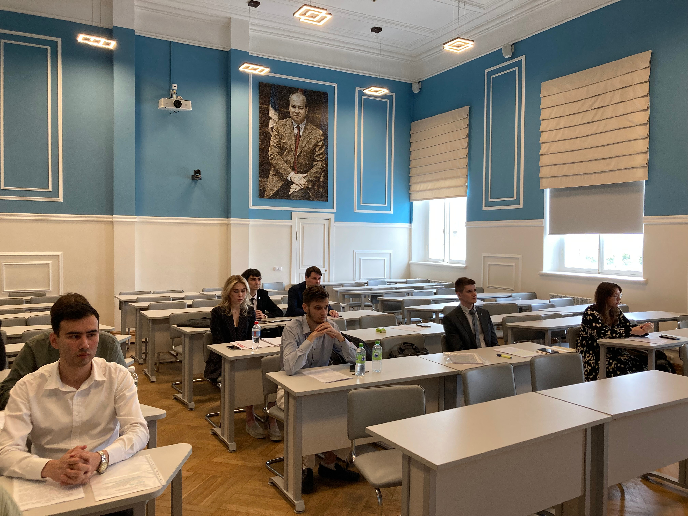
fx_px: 557
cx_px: 344
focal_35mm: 28
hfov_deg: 63.4
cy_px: 258
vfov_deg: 49.7
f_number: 1.8
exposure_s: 1/60
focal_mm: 3.99
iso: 100
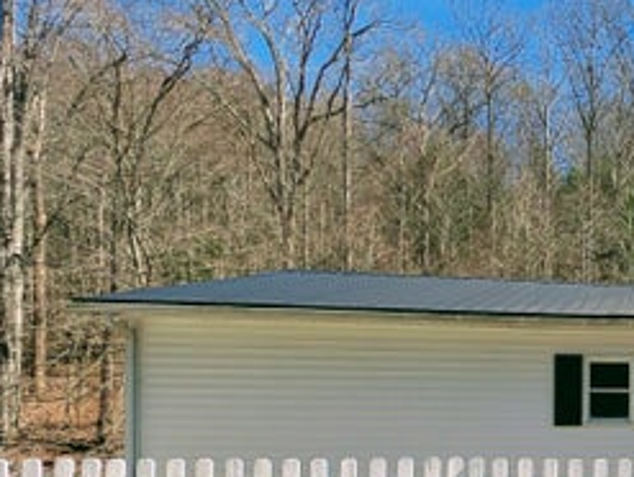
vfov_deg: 43.2
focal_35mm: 31
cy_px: 390
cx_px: 765
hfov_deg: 40.4
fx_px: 569
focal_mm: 2.23
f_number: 1.95
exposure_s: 1/1361
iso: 43
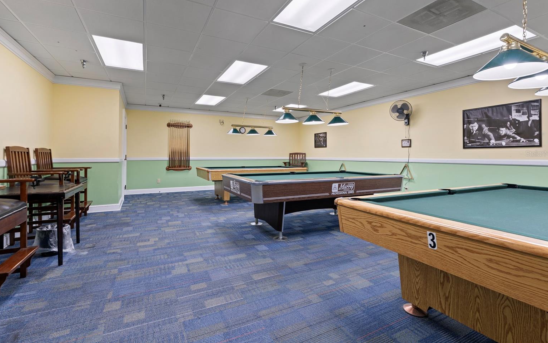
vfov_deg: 67.8
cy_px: 153
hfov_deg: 94.4
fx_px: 254
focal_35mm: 17
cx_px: 272
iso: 400
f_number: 9
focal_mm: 16
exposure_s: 1/4
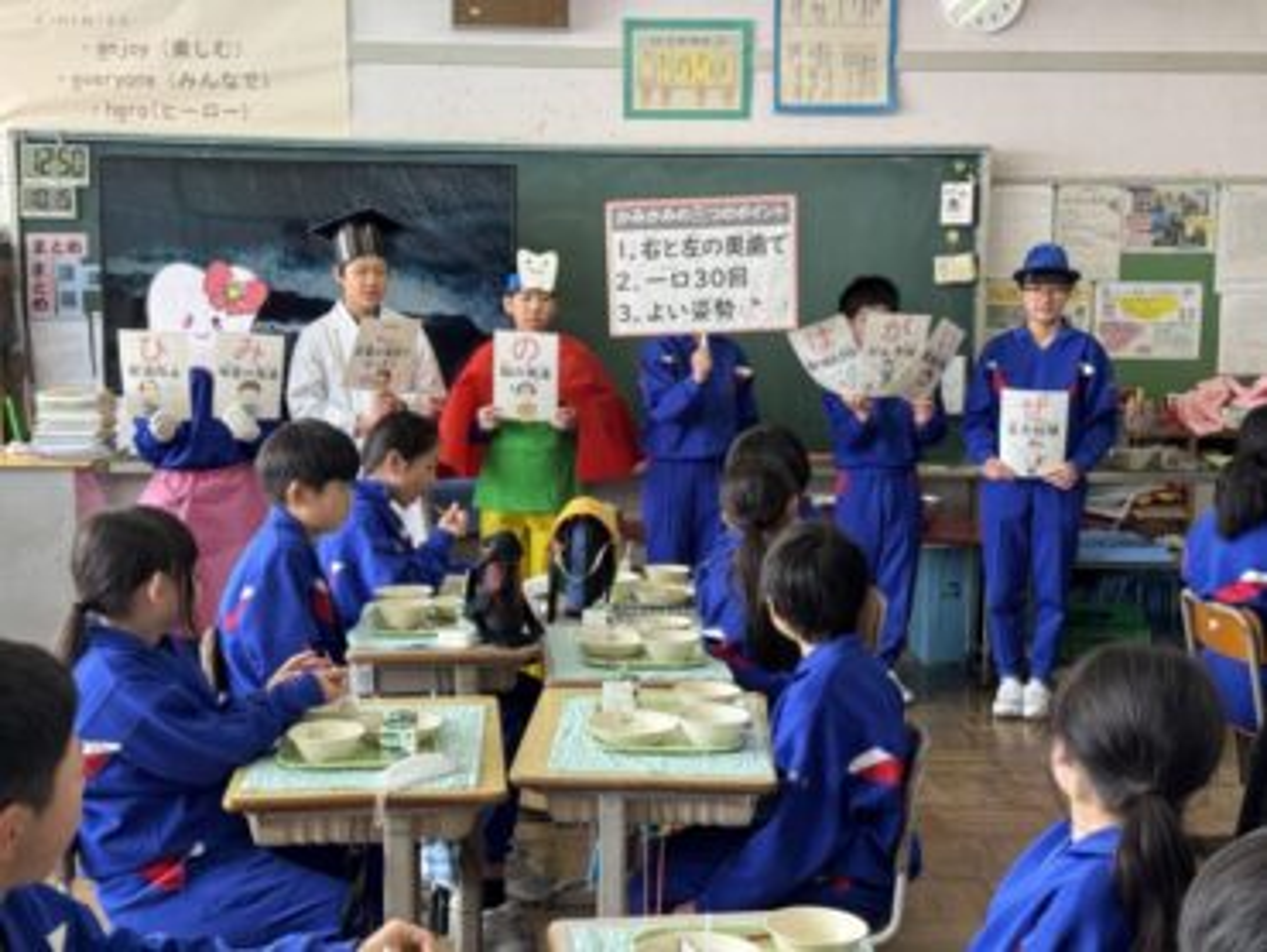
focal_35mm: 48
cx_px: 634
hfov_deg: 39.6
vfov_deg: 30.3
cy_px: 476
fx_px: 1758
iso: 64
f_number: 1.78
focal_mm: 6.76
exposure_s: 1/120
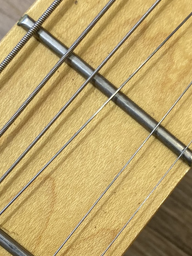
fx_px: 562
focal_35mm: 76
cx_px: 62
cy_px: 227
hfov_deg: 19.3
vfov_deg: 25.0
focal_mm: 3.99
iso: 160
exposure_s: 1/50
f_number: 1.8
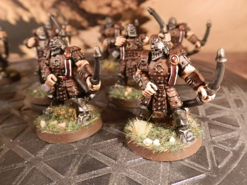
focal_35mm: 33
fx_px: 235
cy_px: 77
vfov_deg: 42.8
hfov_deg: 55.3
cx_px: 132
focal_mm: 5
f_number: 3.1
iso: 400
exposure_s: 1/60
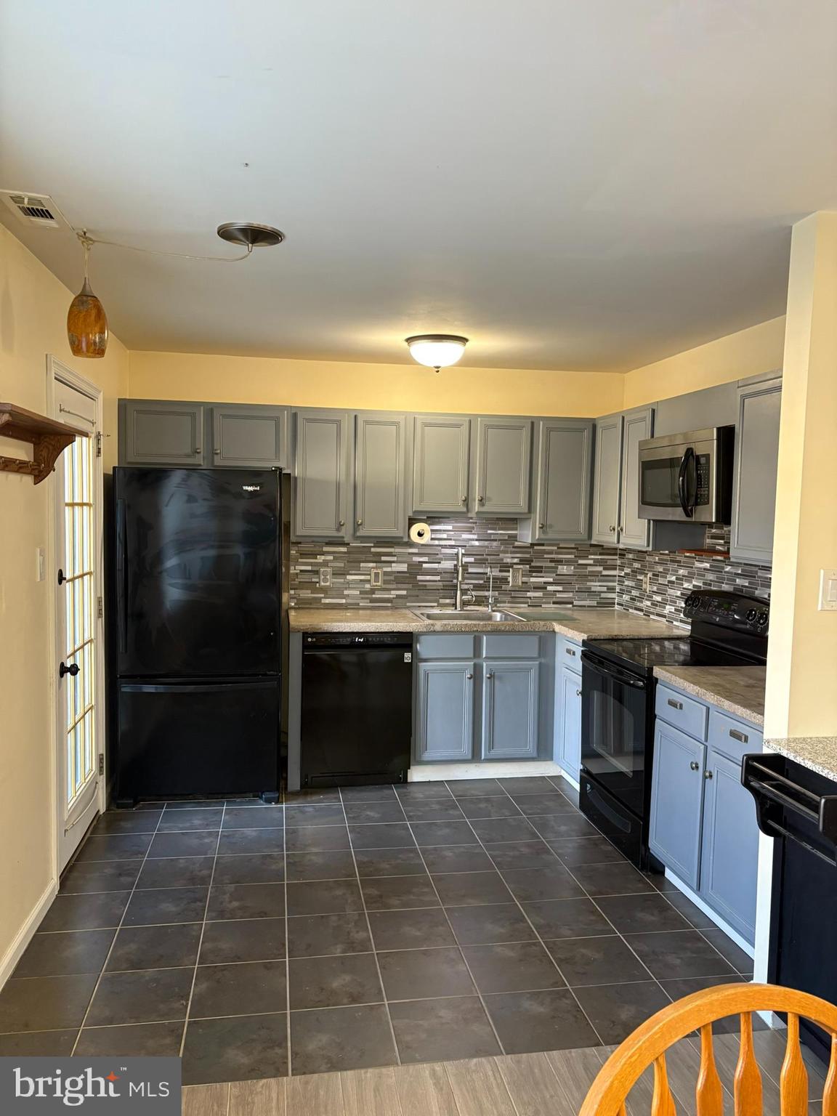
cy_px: 558
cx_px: 418
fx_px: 838
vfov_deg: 67.3
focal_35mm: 26
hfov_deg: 53.1
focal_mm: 5.96
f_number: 1.6
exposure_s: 1/60
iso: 200
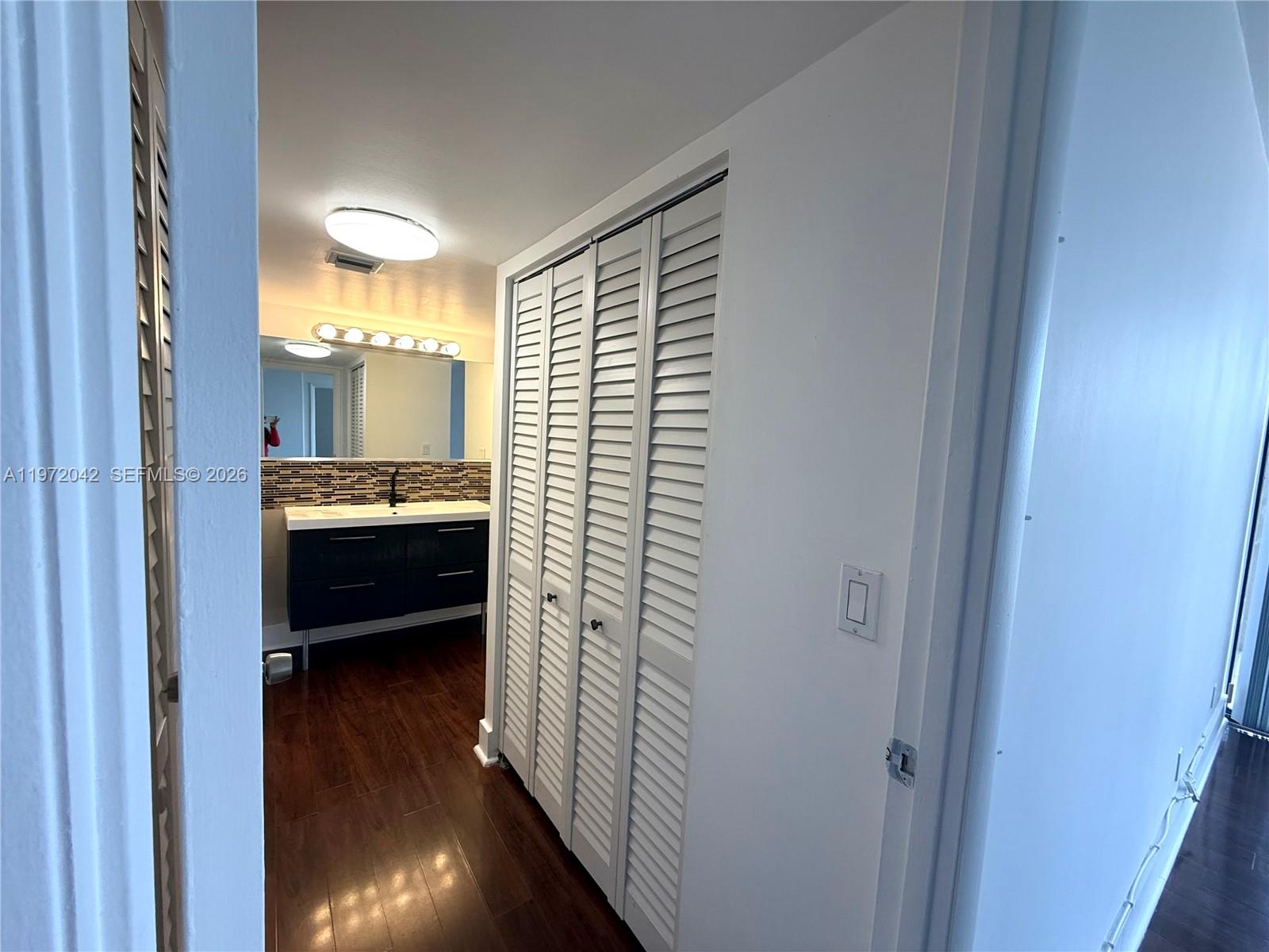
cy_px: 476
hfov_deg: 102.1
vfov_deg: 85.7
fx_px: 513
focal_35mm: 14
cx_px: 634
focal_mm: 2.22
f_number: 2.2
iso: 100
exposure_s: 1/120
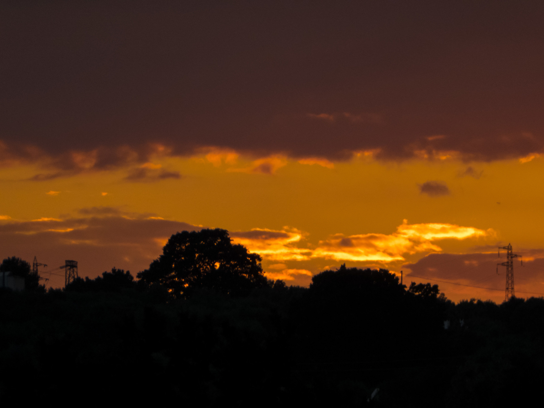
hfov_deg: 2.8
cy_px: 204
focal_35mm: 720
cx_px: 272
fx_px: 11315
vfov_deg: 2.1
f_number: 6.4
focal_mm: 129
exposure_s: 1/125
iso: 400
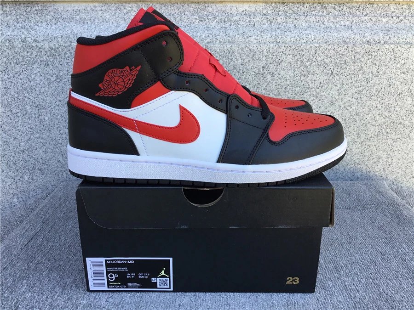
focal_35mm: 31
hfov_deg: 58.4
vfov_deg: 45.4
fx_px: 371
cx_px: 207
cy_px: 155
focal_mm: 3.3
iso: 25
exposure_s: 1/155
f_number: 2.4
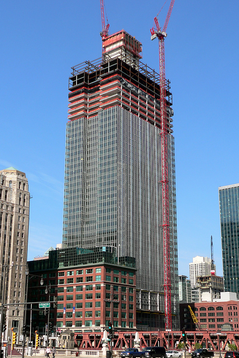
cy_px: 182
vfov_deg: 38.9
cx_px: 117
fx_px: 508
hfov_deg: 26.5
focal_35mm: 51
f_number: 4
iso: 80
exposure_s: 1/640
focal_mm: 8.1
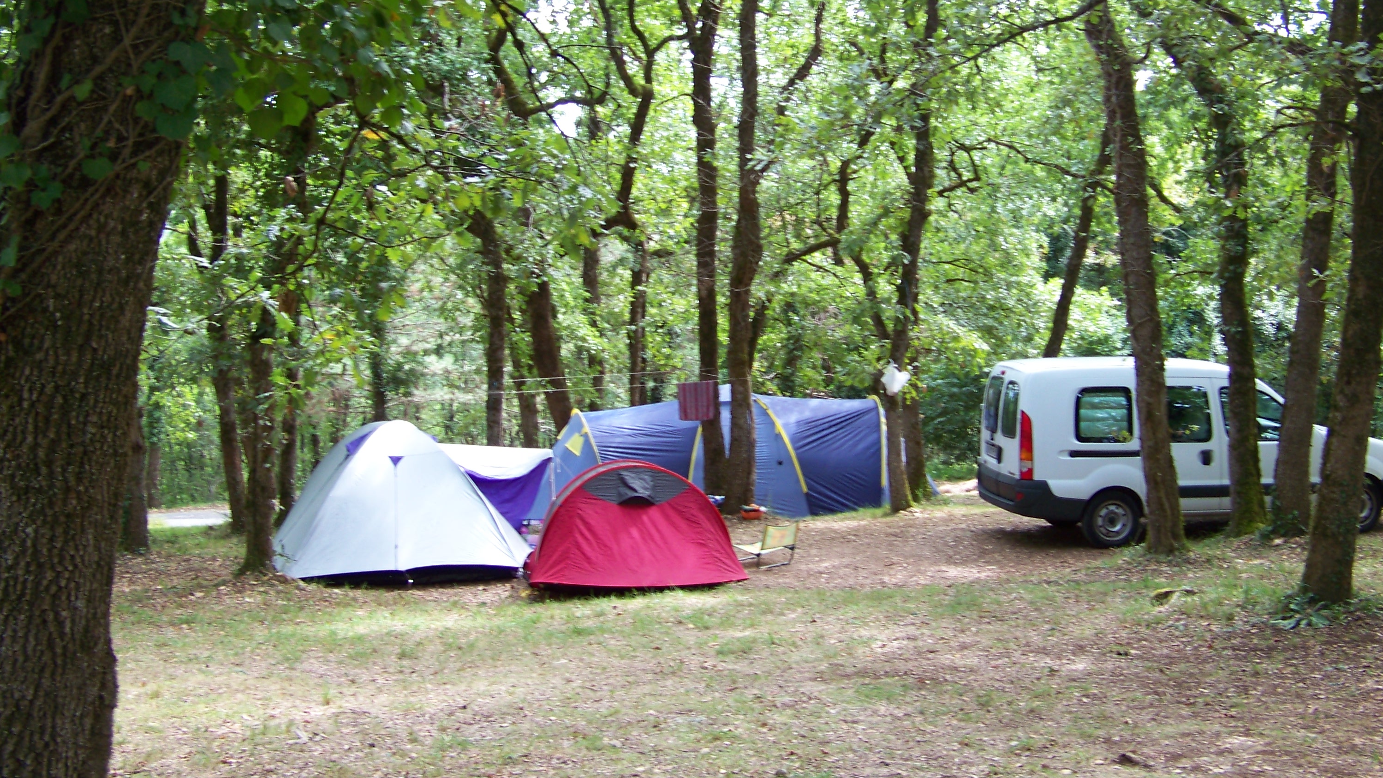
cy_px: 331
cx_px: 727
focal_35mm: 51
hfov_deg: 40.6
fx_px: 1870
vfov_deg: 23.5
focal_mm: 6.75
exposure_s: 1/50
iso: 64
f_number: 2.8
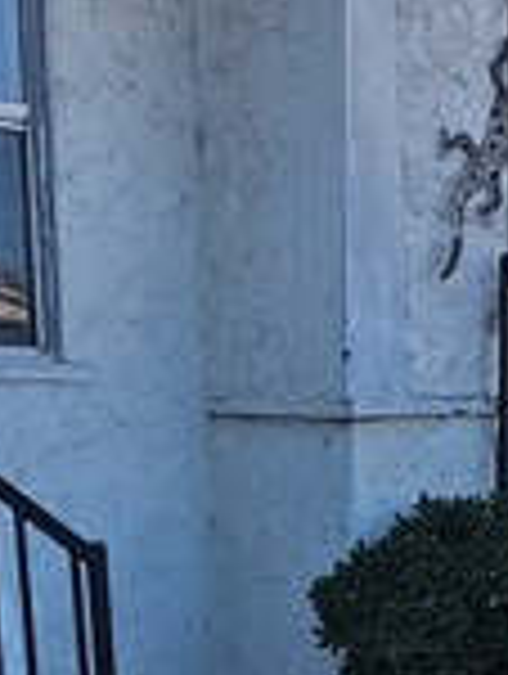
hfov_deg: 15.1
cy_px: 824
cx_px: 360
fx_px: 1912
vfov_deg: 18.8
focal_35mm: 98
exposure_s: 1/222
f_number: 1.7
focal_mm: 6.3
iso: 10
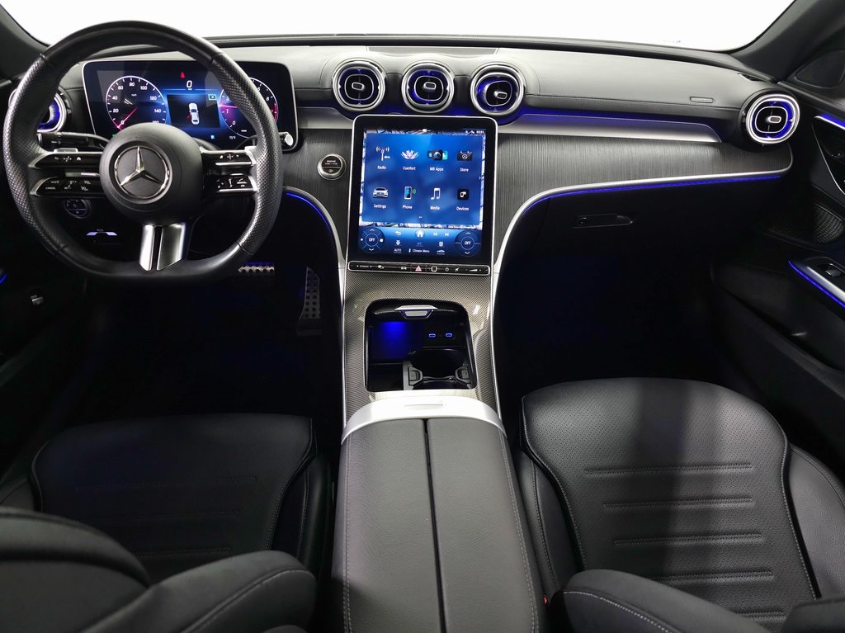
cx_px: 422
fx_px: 561
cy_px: 316
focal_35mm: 23
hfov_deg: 74.0
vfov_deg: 58.8
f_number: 1.7
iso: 250
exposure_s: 1/60
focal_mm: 6.3
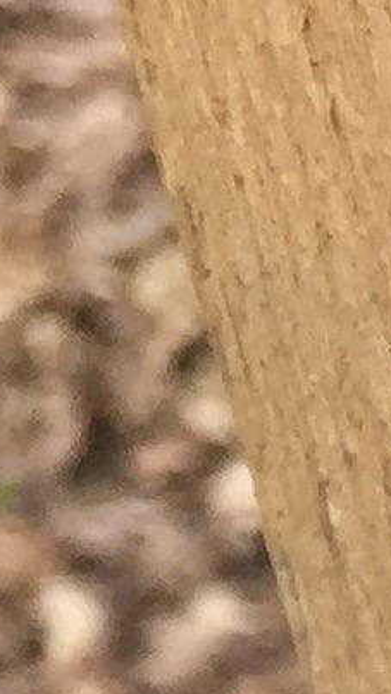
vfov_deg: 8.1
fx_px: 4714
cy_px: 1224
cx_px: 2095
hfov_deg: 4.1
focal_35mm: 256
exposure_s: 1/321
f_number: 2.2
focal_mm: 4.15
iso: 32
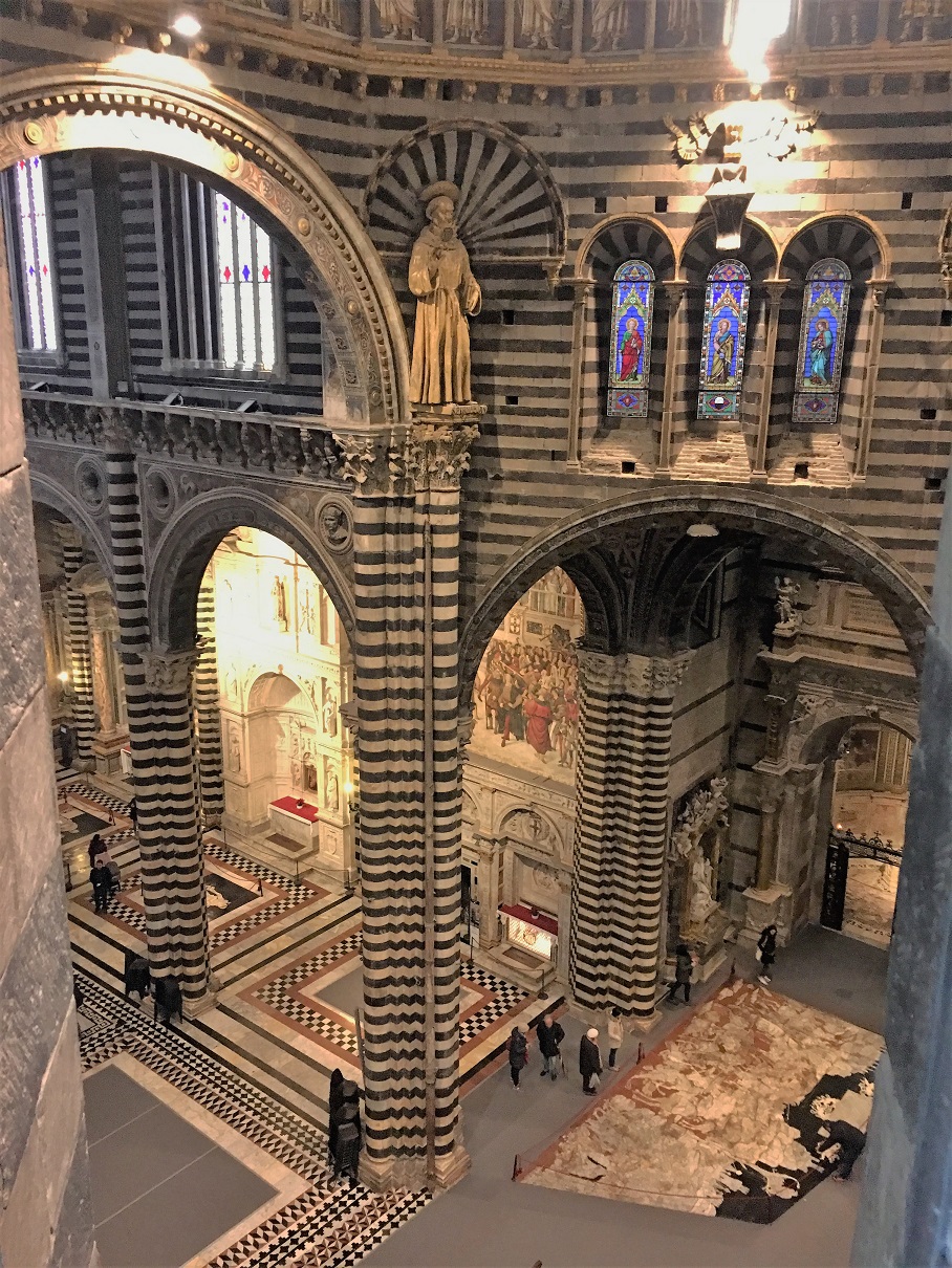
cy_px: 634
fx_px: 1063
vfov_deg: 61.6
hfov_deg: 48.2
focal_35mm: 29
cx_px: 476
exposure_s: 1/4
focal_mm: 4.15
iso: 160
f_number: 2.2
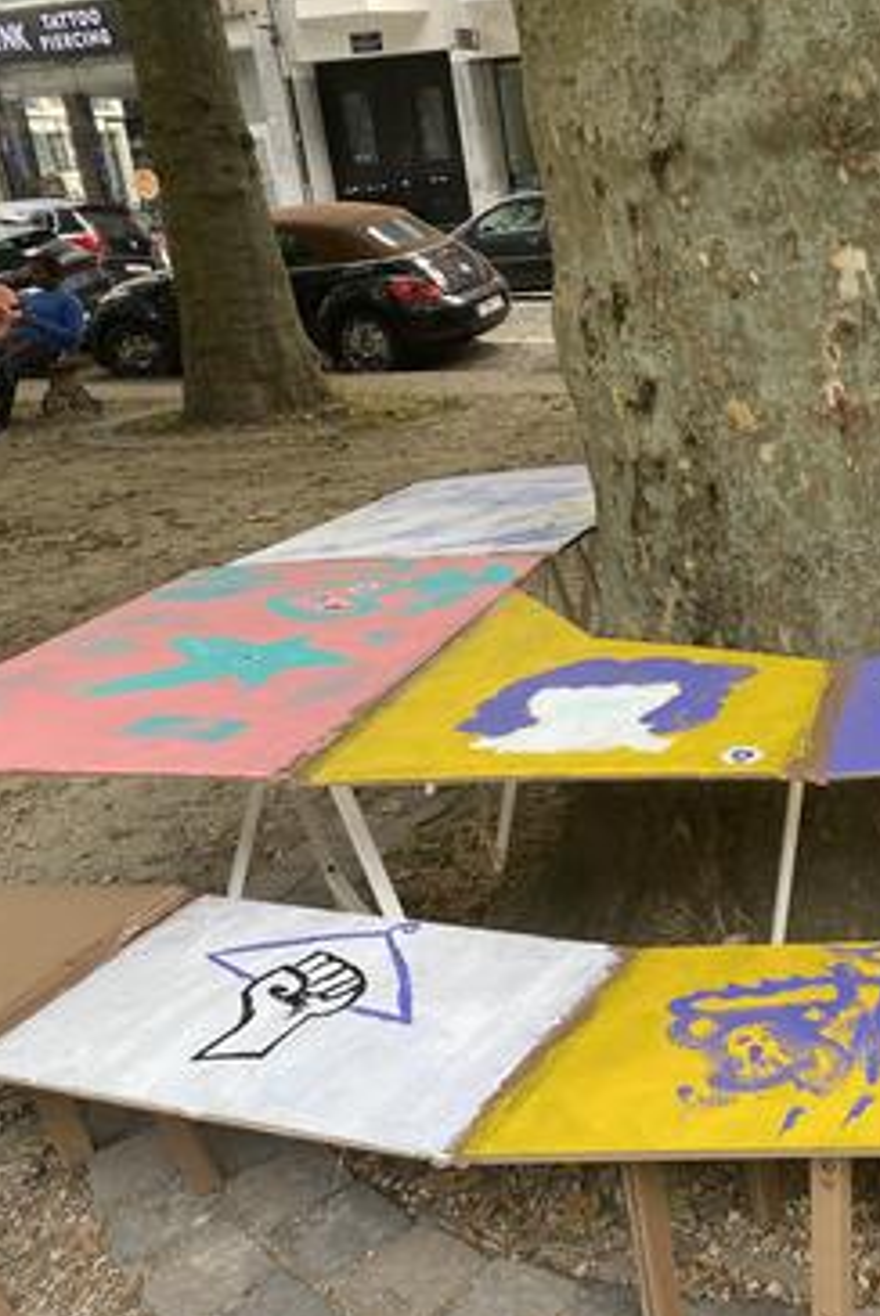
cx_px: 822
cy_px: 658
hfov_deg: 33.7
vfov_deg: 51.9
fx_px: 1354
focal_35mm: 37
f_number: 1.8
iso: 32
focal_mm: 4.25
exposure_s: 1/122
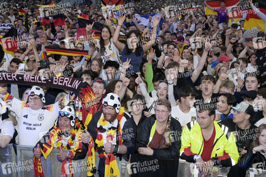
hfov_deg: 38.9
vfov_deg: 26.4
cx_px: 126
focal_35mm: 51
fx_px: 377
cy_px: 88
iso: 5000
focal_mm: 48
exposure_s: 1/250
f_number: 9
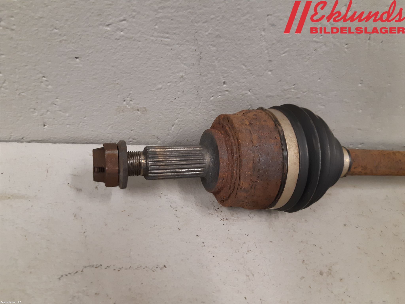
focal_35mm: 26
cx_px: 202
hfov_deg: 67.3
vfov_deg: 53.1
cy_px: 152
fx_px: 304
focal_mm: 3.93
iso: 200
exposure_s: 1/50
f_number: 1.7
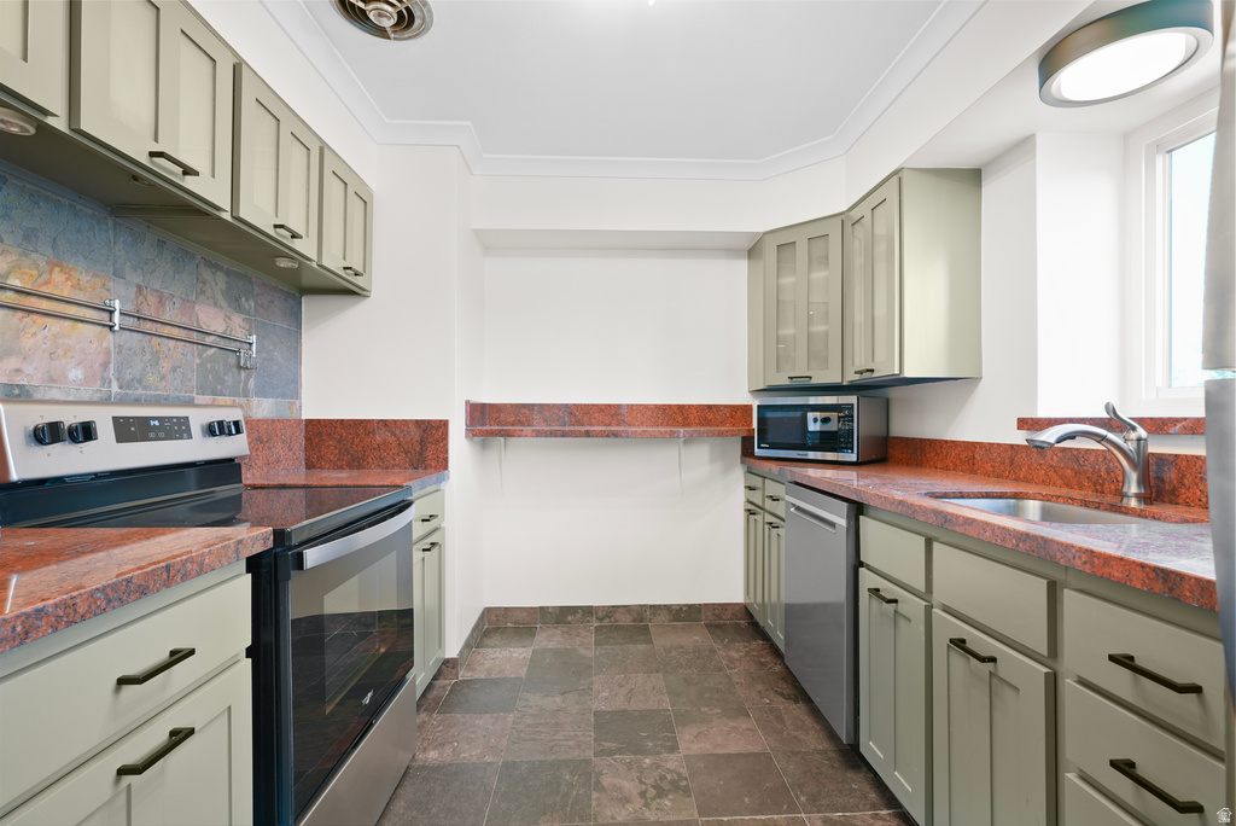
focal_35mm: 16
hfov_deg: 96.7
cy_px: 413
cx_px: 618
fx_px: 550
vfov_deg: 73.8
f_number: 9
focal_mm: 16
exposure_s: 1
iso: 250
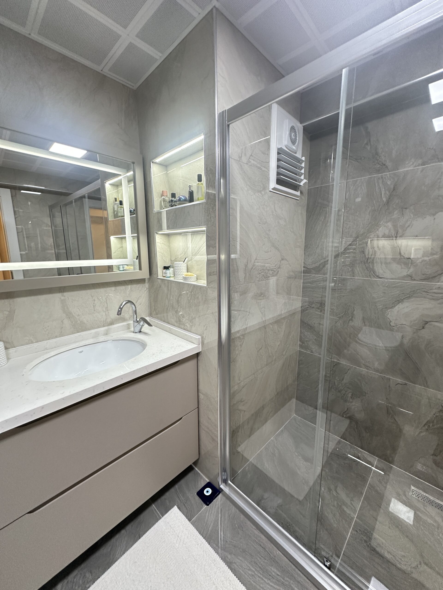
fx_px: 239
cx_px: 222
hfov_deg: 85.7
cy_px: 295
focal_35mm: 14
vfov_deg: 102.1
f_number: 2.2
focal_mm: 2.22
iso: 200
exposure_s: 1/50
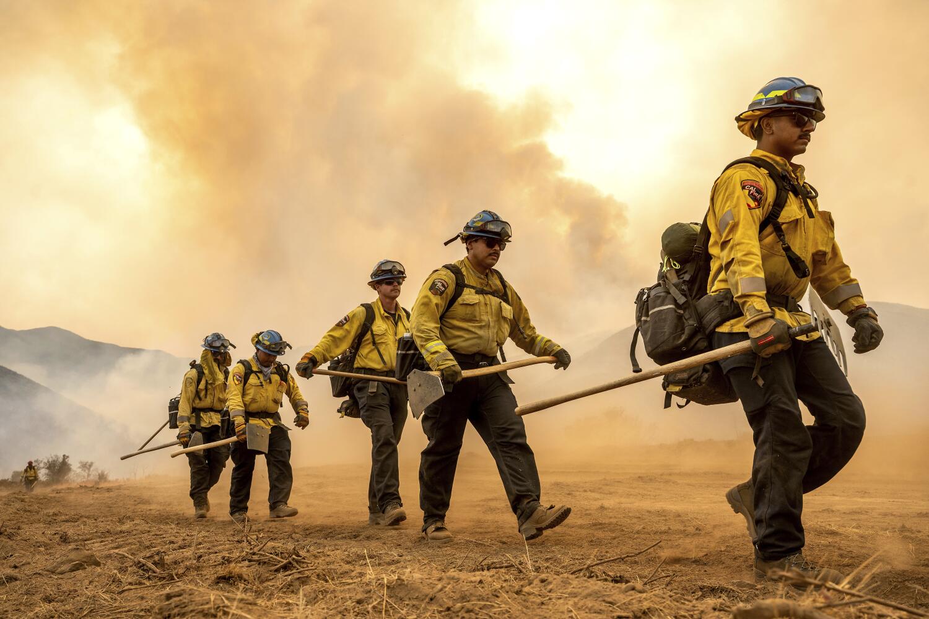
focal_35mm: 30
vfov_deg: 43.6
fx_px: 774
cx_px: 464
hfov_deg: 61.9
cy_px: 310
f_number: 4.8
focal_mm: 30
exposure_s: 1/1000
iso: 400
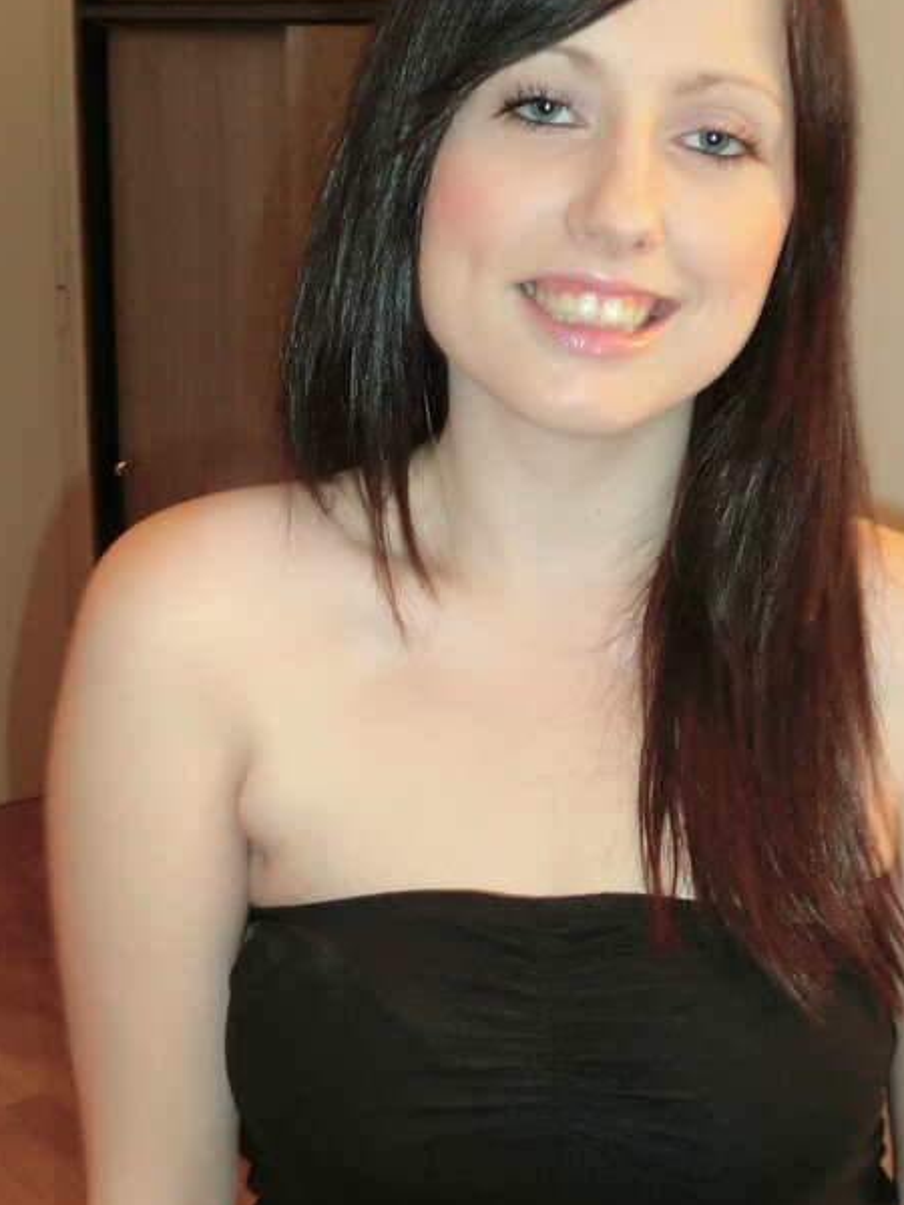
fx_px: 1950
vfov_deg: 34.3
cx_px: 412
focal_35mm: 56
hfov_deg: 26.1
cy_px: 669
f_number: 3
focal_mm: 5
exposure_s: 1/15
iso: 400
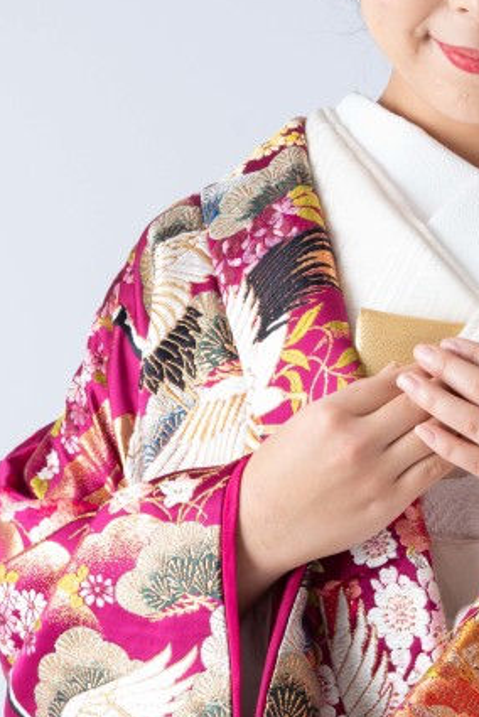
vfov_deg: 14.5
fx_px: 2809
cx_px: 496
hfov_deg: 9.7
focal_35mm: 141
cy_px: 271
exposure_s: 1/50
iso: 1250
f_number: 8
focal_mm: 50
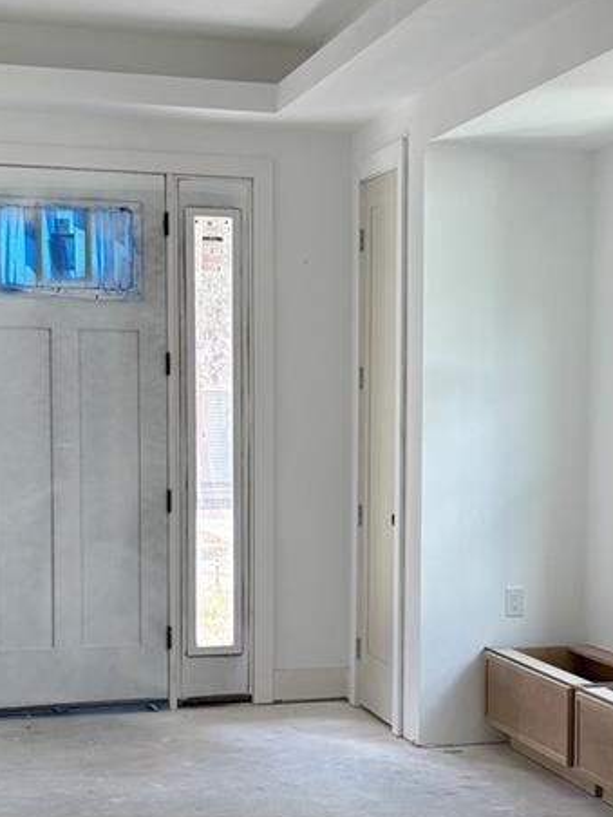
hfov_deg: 21.1
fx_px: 1629
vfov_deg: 28.1
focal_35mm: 69
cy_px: 495
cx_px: 459
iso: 50
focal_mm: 5.96
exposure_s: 1/121
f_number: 1.6
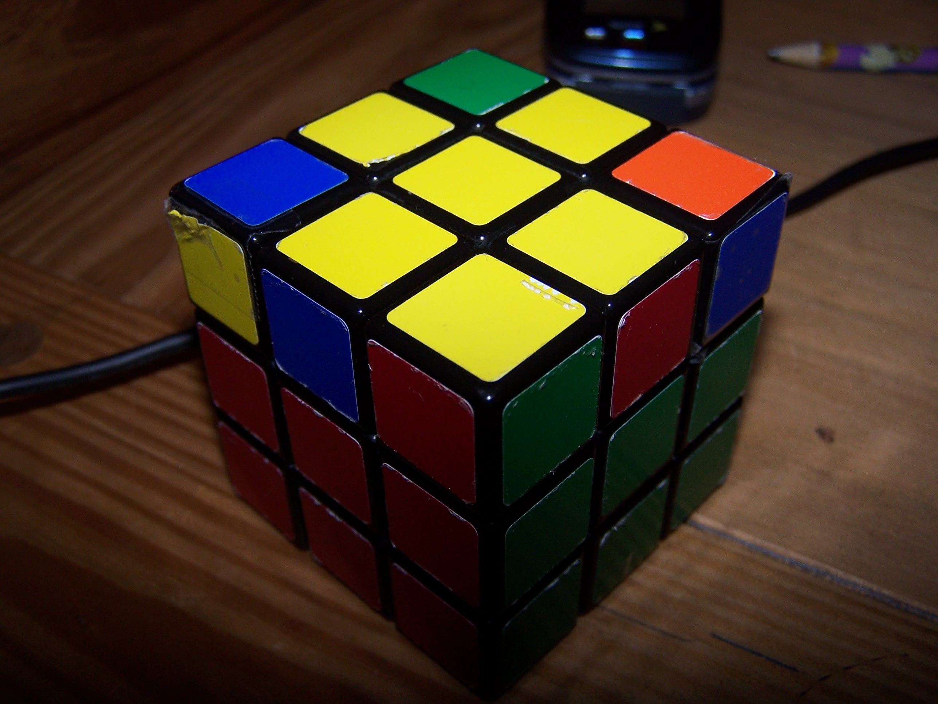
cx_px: 469
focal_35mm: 38
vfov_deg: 37.7
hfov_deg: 49.0
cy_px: 352
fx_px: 1030
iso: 80
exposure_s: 1/60
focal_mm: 6.3
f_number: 2.8
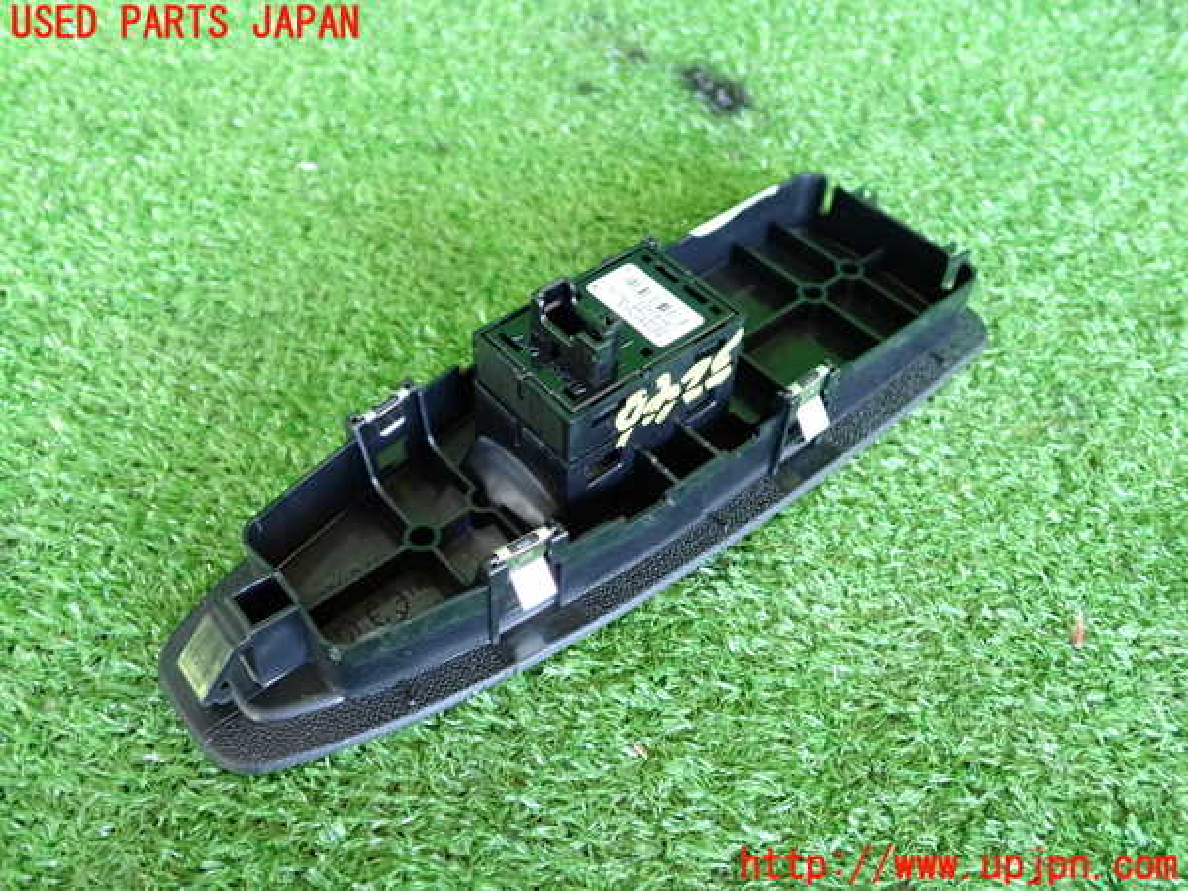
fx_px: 1030
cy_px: 446
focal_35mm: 30
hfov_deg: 60.0
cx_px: 594
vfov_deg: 46.8
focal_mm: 5.4
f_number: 2.3
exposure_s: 1/30
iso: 250
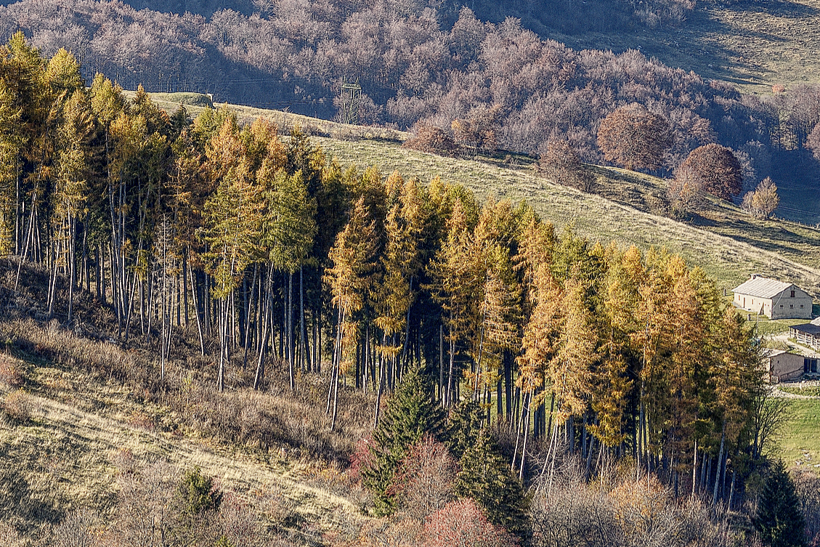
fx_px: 4237
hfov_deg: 11.0
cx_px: 137
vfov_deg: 7.4
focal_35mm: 186
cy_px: 289
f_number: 7.1
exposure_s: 1/160
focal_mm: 70
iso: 100
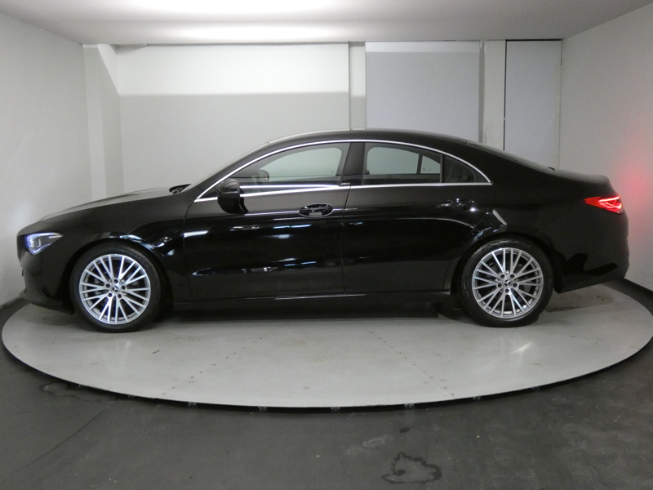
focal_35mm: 38
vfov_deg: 37.7
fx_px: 717
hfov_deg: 49.0
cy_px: 245
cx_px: 326
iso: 1000
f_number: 3.5
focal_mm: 6.8
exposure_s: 1/80
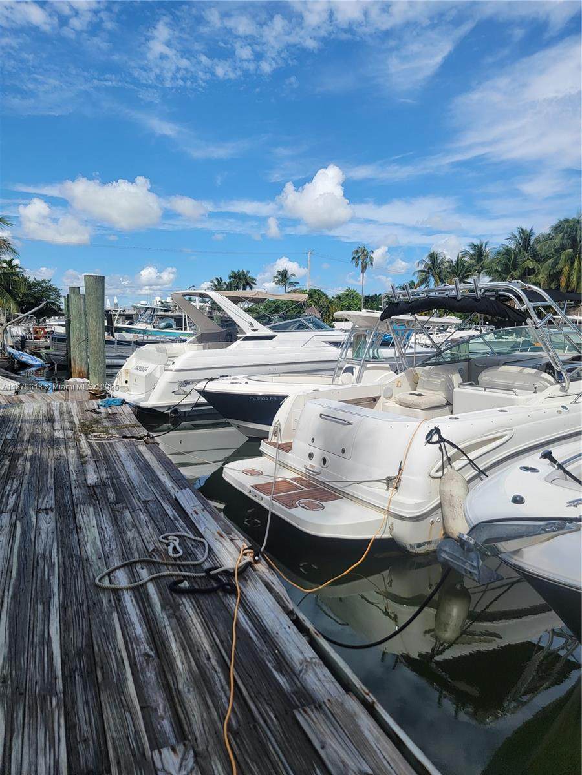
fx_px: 538
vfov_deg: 71.6
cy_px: 388
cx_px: 291
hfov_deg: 56.8
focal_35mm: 24
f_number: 1.8
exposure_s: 1/1067
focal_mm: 6.7
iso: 16
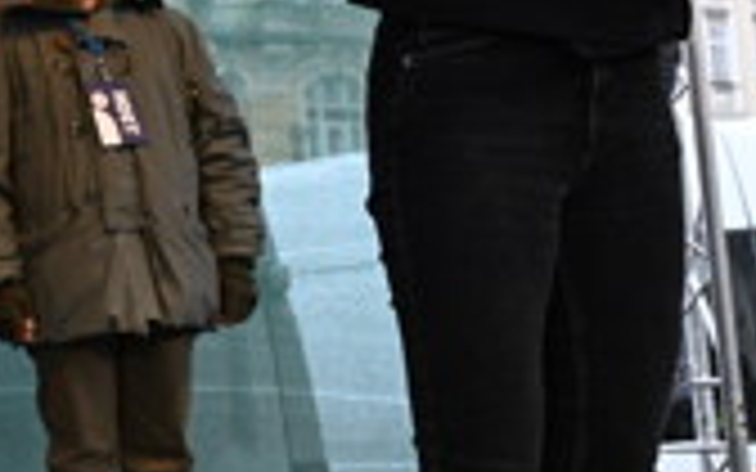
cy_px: 90
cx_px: -432
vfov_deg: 11.0
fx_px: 2454
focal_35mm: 119
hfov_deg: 15.8
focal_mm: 28.5
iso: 3200
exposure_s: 1/250
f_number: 4.5
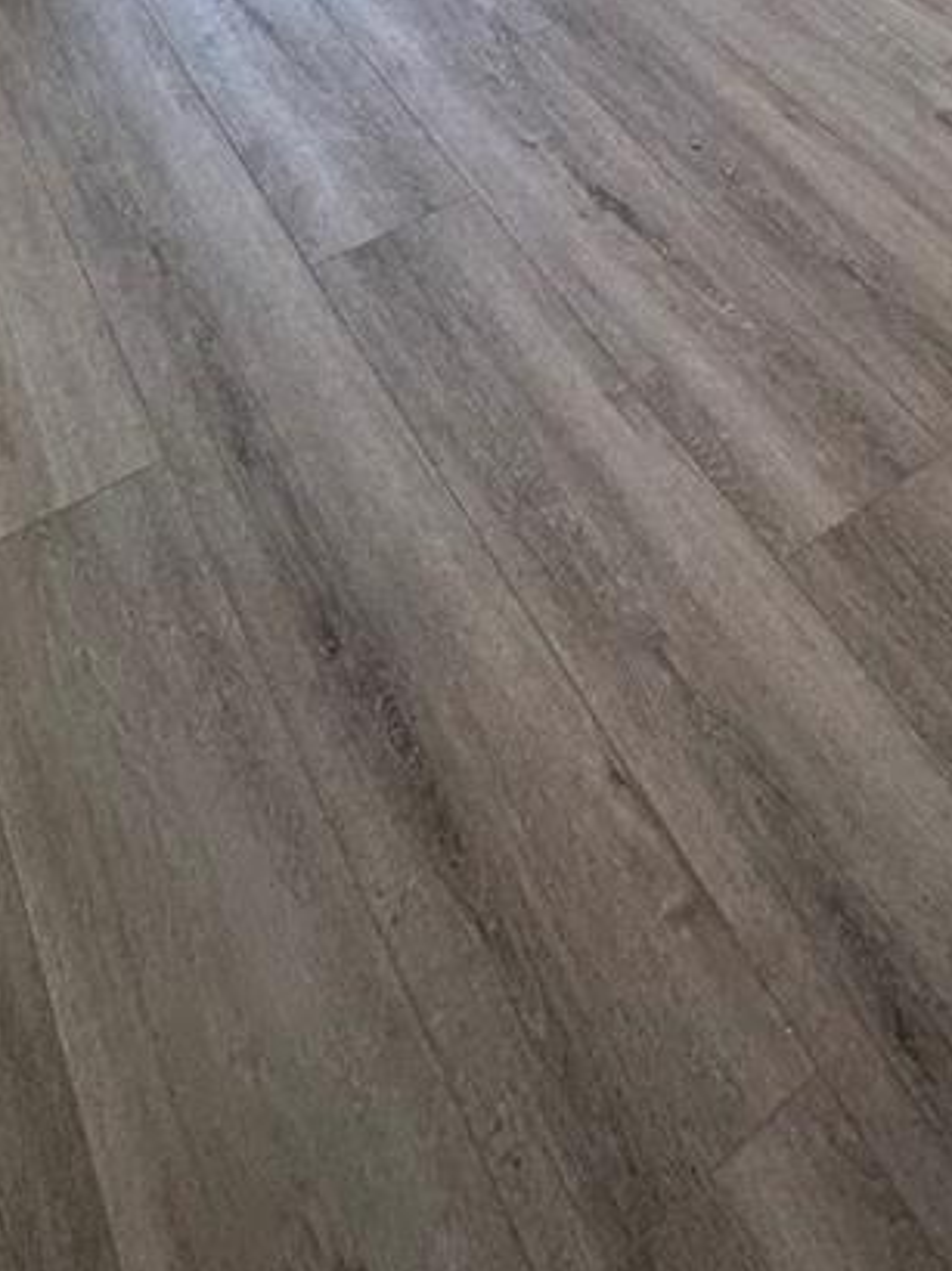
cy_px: -530
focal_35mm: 41
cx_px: 474
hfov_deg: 35.1
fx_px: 1505
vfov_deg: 30.7
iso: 100
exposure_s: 1/120
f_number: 2.2
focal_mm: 2.22
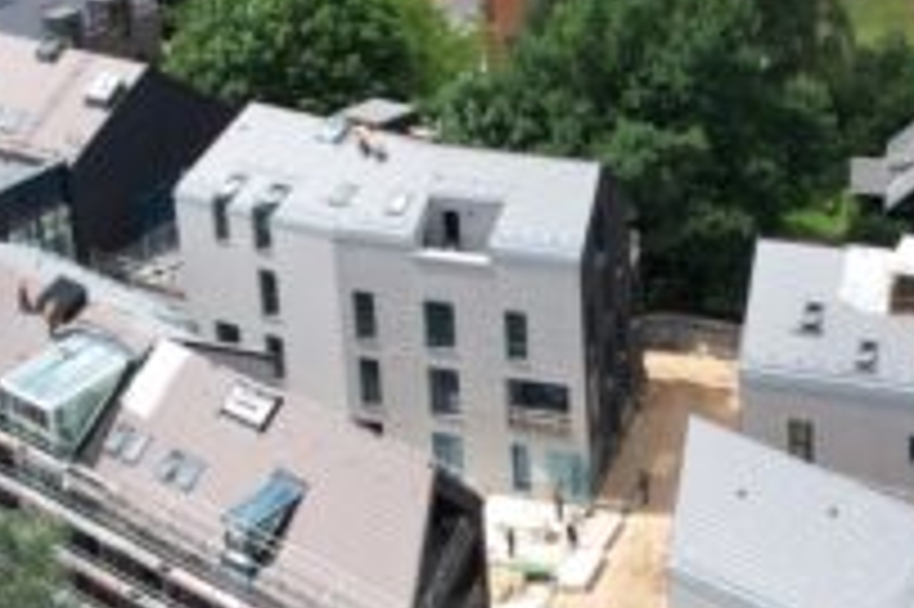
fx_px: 2816
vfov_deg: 12.3
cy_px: 457
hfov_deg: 18.2
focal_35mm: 111
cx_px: 761
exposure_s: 1/1250
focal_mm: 8.38
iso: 100
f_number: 2.8
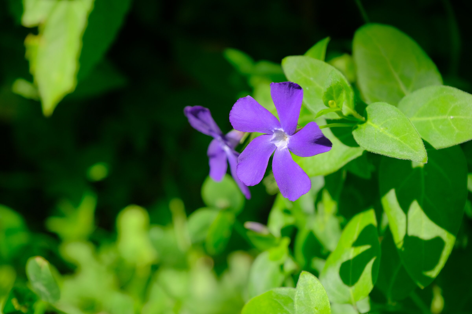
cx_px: 236
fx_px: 2661
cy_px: 157
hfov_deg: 10.1
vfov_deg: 6.8
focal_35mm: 203
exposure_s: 1/200
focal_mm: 135
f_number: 5.6
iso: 320
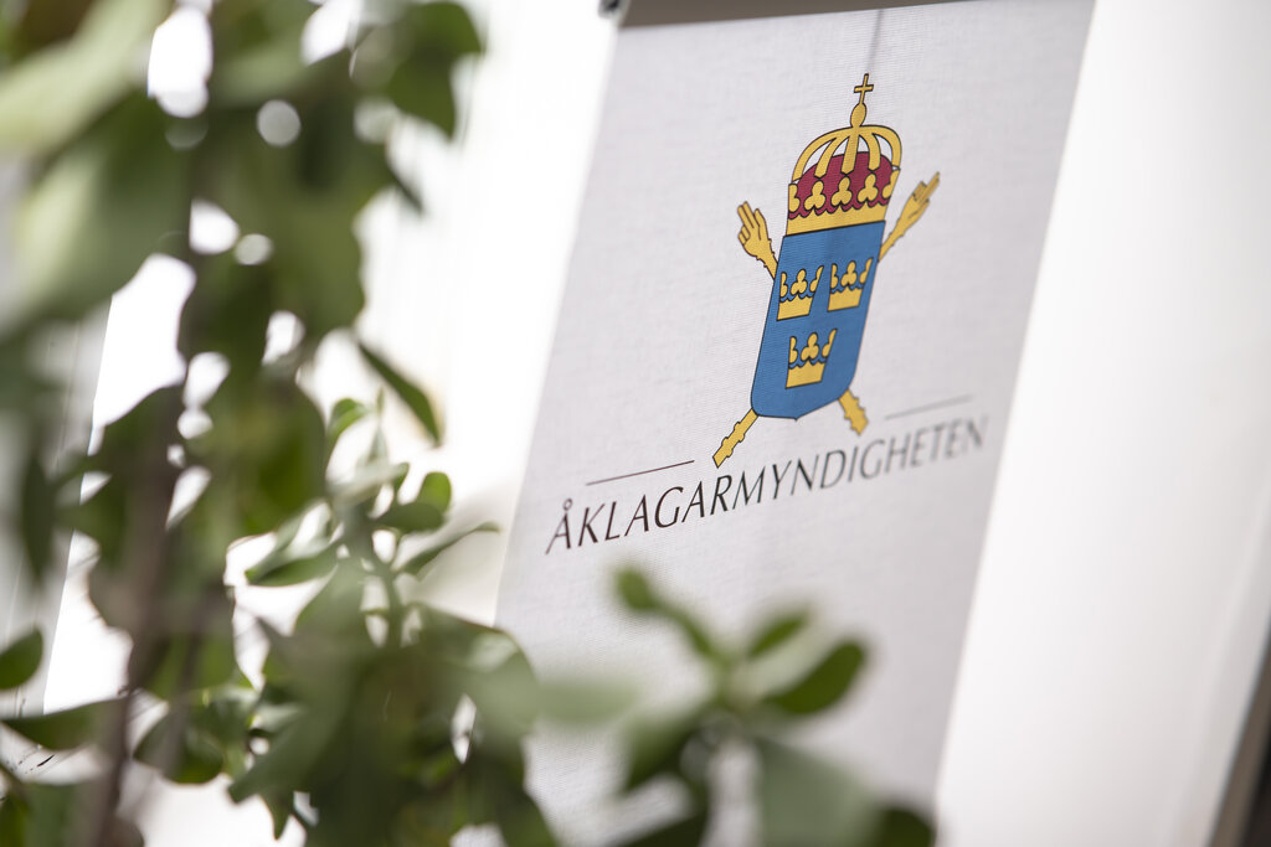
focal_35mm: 85
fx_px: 3001
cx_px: 636
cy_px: 424
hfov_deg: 23.9
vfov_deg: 16.1
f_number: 2.5
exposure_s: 1/250
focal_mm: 85
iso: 125
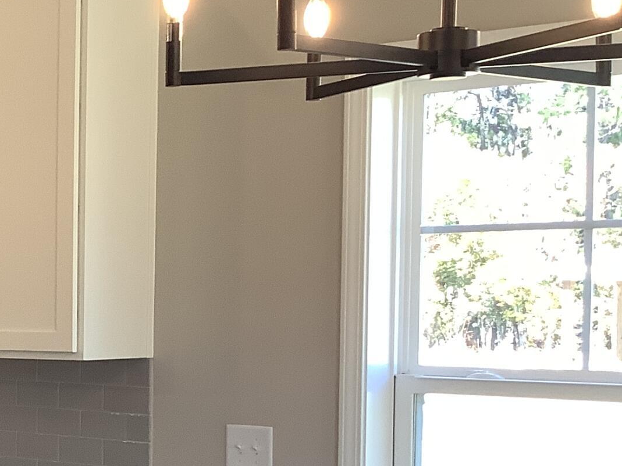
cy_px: 377
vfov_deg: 16.8
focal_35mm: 87
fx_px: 1563
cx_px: -248
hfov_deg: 20.1
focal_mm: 3.3
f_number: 2.4
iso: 100
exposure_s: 1/120
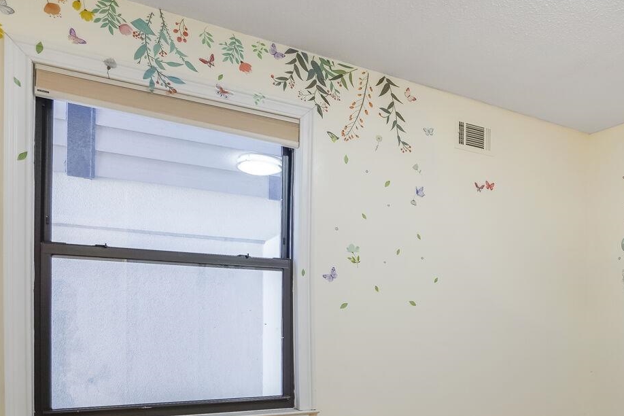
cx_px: 481
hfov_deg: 55.4
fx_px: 555
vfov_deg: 39.4
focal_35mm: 32
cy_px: 339
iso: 320
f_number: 8
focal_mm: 17
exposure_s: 1/6
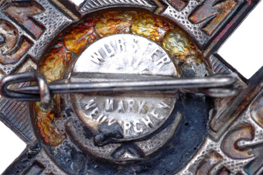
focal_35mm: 158
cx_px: 132
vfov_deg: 8.7
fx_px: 1151
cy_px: 88
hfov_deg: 13.0
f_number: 25
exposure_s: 1/160
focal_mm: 105
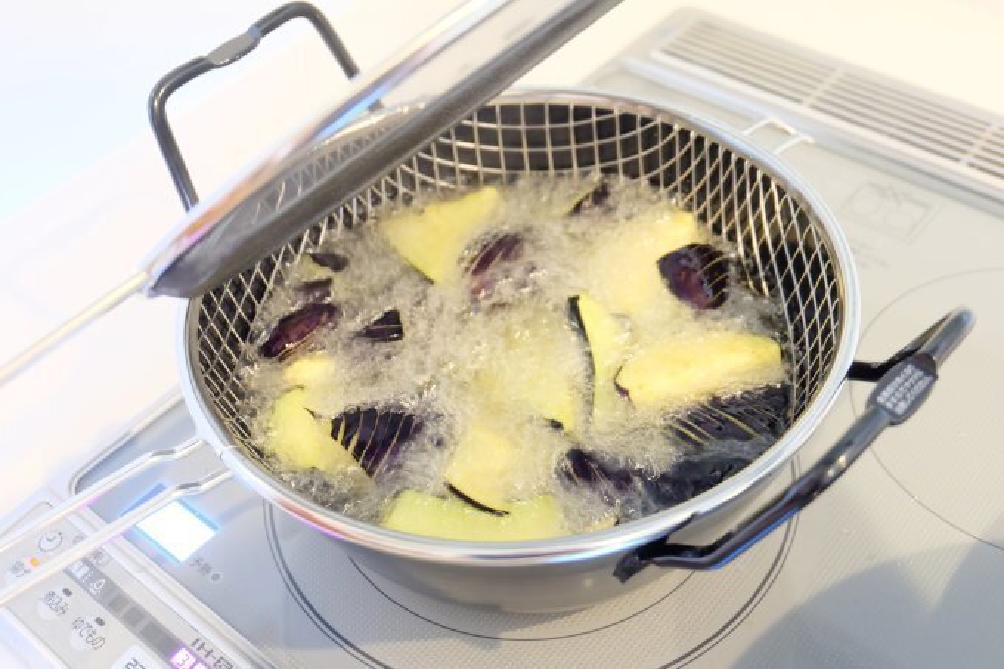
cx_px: 502
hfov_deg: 44.5
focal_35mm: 44
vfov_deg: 30.5
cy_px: 334
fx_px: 1227
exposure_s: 1/18
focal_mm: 29.5
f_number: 4.7
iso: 3200
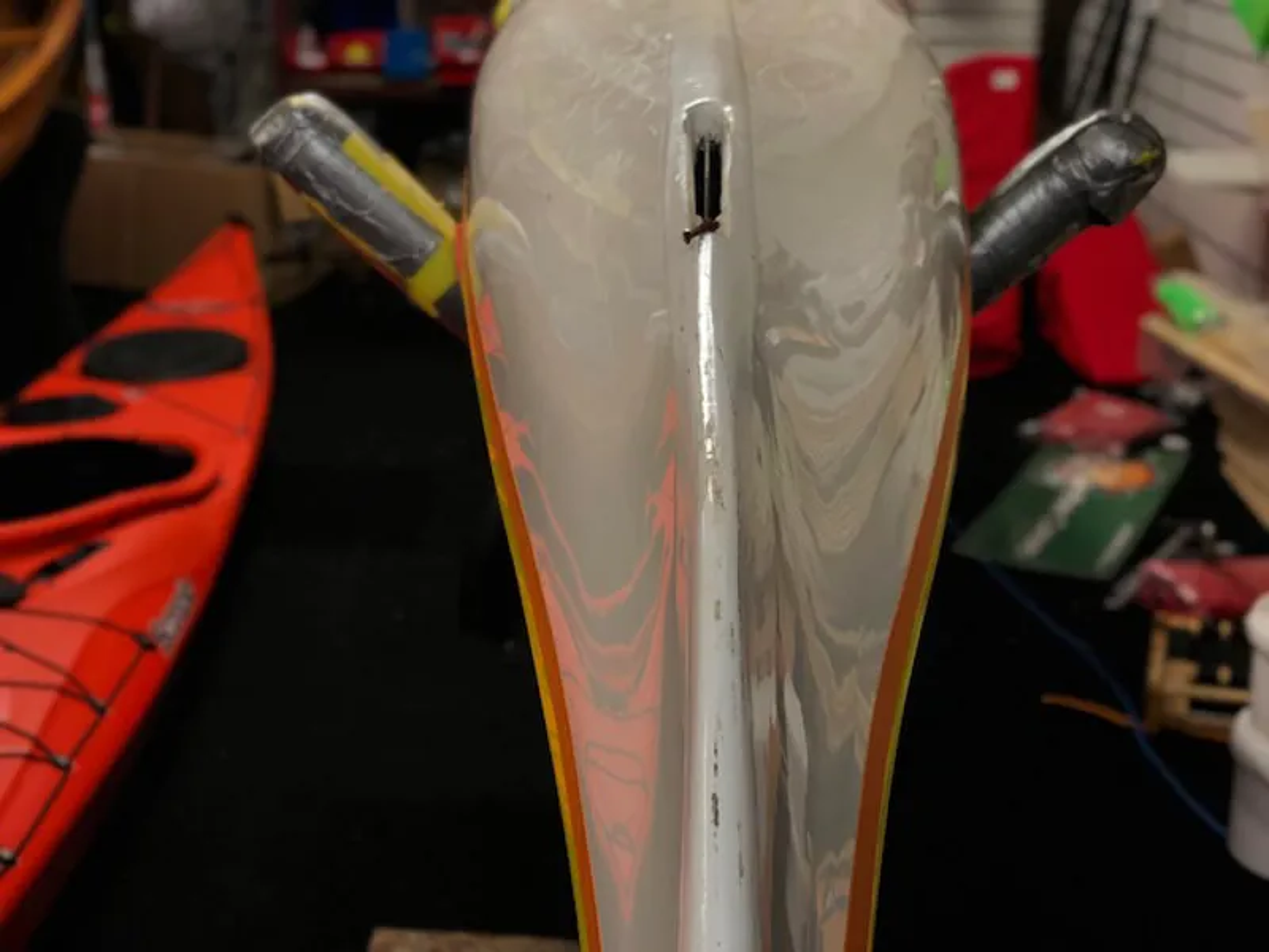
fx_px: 1906
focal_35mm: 52
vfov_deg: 28.0
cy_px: 476
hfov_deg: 36.8
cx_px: 634
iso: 32
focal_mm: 6
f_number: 2.4
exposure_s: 1/50
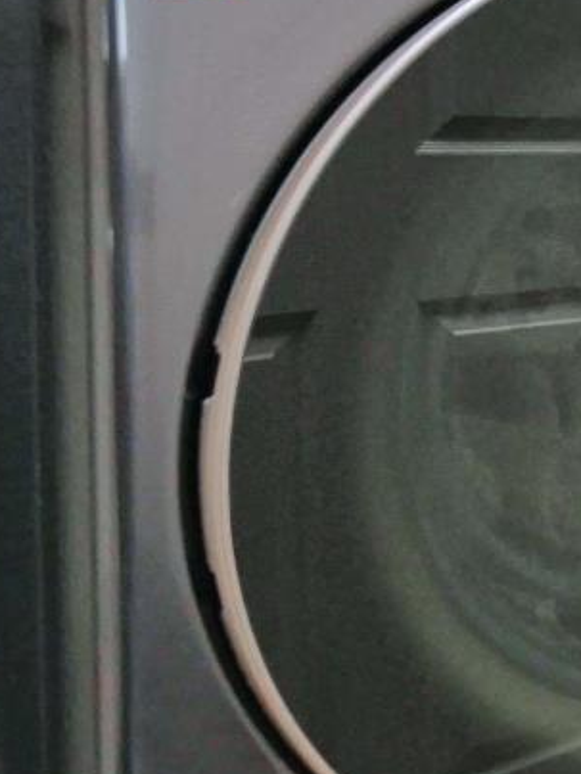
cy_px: 162
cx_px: 1227
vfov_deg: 35.7
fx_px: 1164
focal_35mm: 52
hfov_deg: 17.5
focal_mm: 7
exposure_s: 1/160
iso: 800
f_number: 4
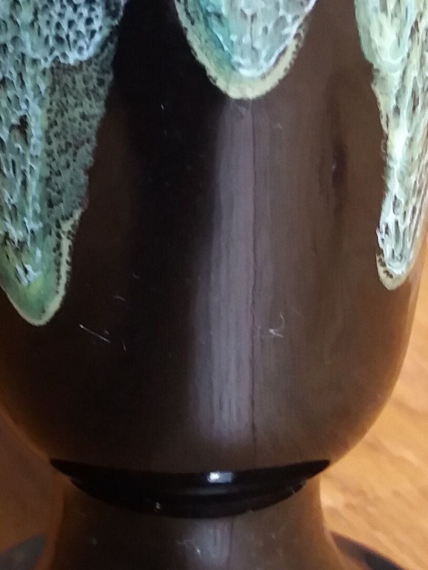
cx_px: 150
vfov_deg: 18.5
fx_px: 1747
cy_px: 202
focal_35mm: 106
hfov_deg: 14.0
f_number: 1.9
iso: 125
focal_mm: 3.7
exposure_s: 1/33
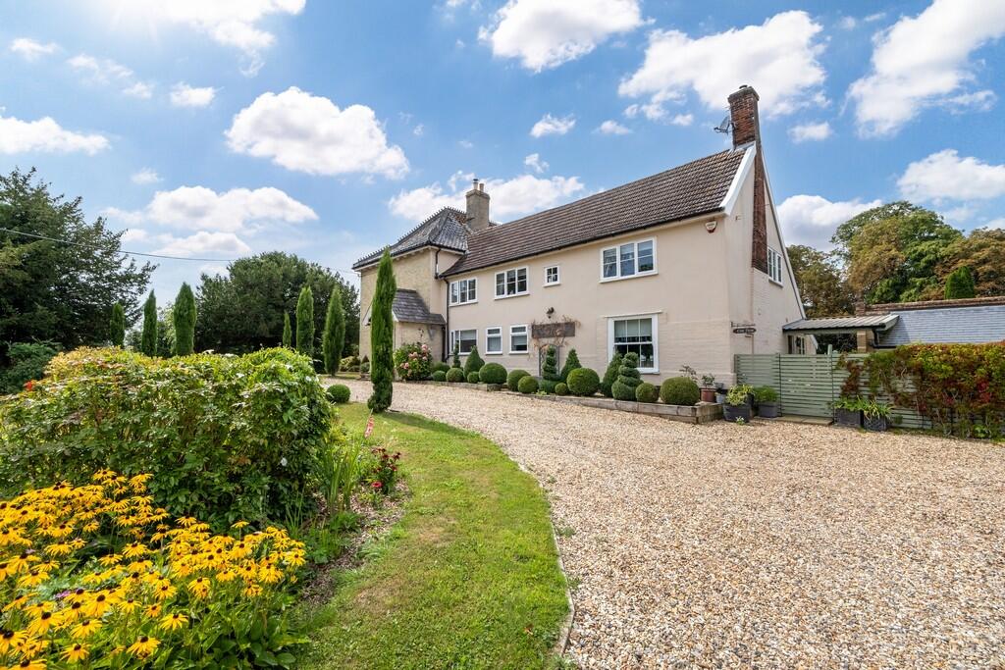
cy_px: 335
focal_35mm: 15
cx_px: 502
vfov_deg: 77.3
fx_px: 419
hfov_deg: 100.4
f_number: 9
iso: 160
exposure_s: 1/400
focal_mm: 10.1
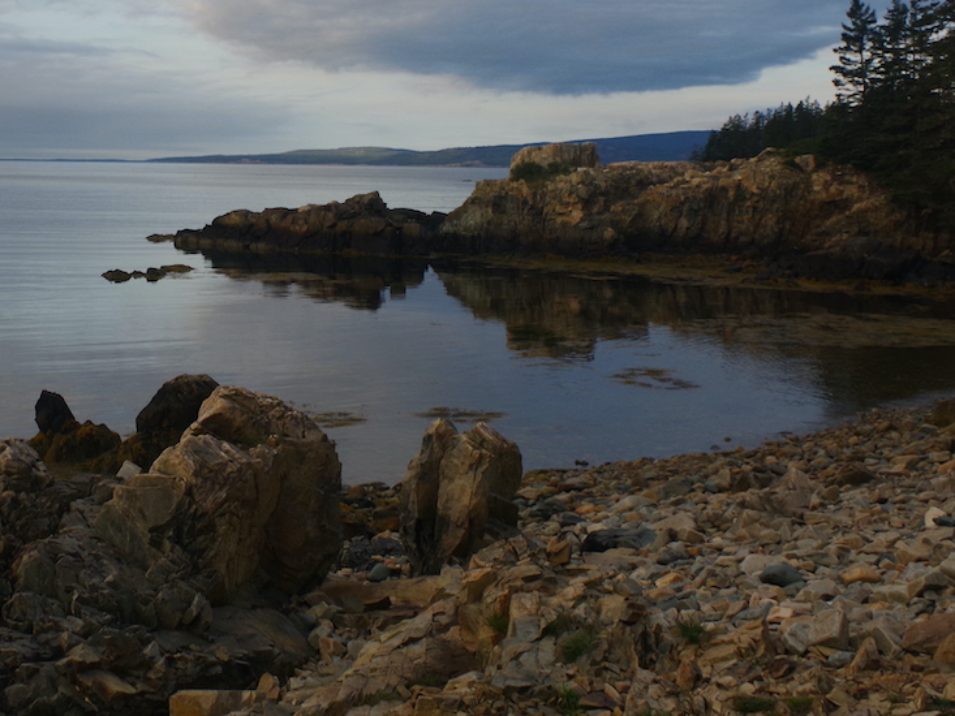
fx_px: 1407
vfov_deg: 28.1
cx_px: 164
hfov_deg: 36.0
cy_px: 169
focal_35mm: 51
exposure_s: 1/125
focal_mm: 18
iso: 400
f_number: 8
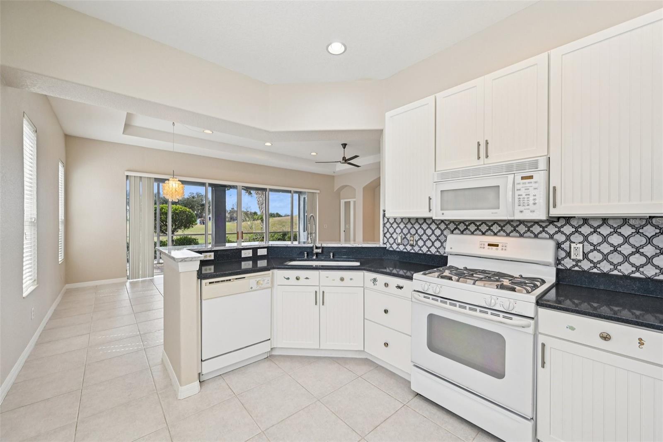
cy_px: 221
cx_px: 332
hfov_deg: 104.3
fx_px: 258
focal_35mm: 14
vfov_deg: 81.2
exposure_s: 1/125
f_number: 8
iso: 400
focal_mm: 14
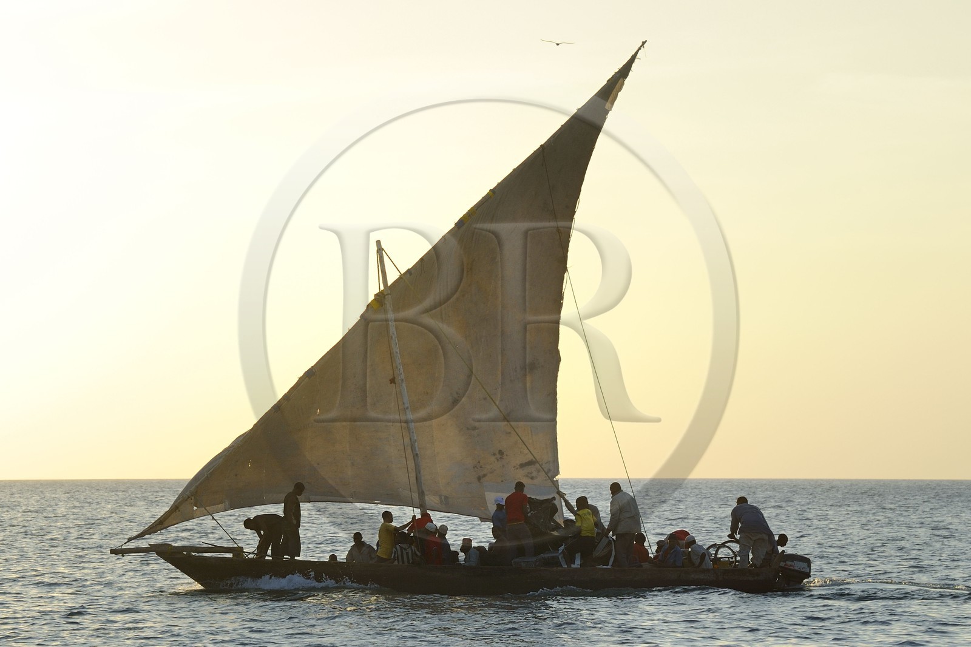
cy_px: 324
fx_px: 3910
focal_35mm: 145
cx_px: 486
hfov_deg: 14.2
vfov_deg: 9.5
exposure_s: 1/500
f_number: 9
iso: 400
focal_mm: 145
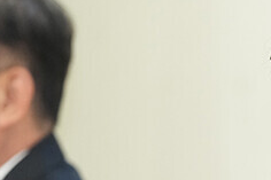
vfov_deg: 1.9
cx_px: 216
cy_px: 255
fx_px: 5446
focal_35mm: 724
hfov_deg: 2.8
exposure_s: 1/200
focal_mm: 178
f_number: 4.5
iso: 3200
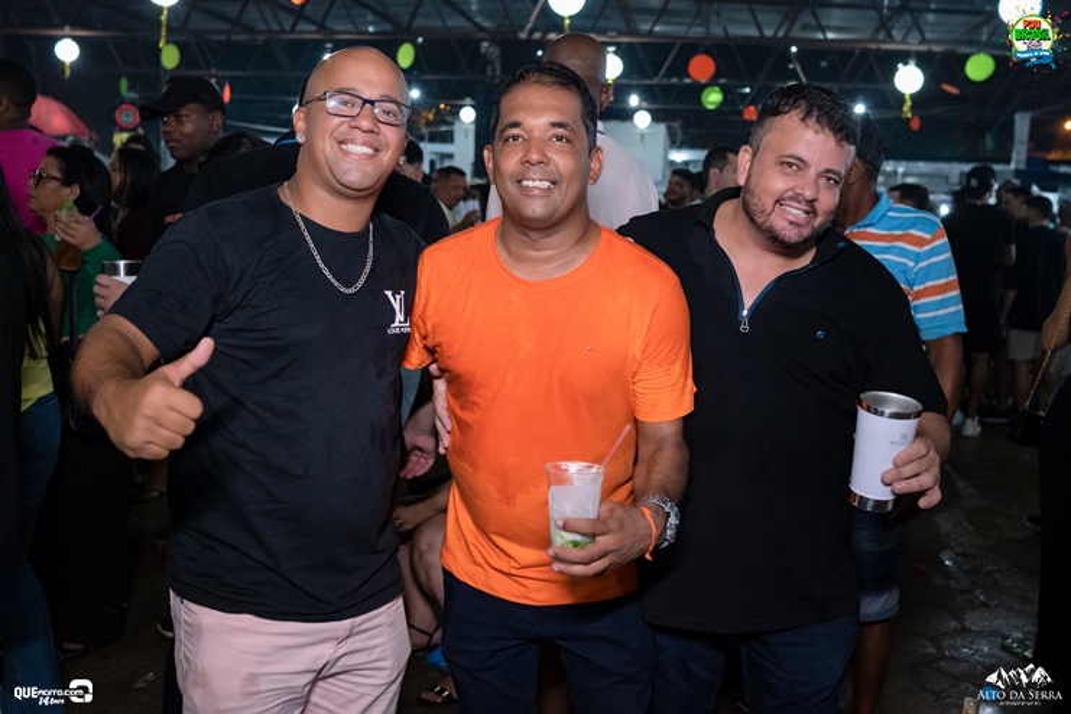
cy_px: 357
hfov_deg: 53.1
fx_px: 1071
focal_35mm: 36
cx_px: 536
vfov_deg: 36.9
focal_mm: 24
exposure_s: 1/320
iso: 2500
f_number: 2.8
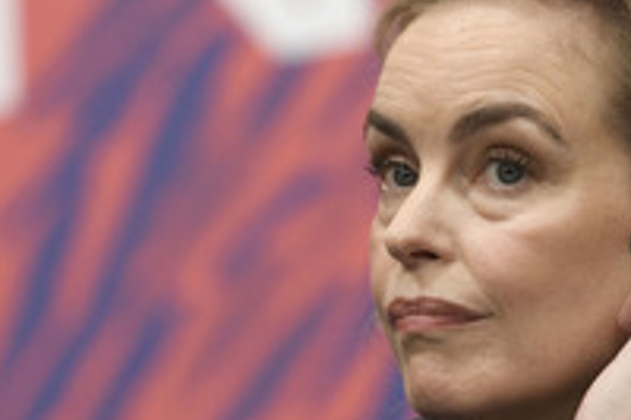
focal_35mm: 349
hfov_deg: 5.9
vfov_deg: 3.9
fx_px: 6112
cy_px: 284
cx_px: 314
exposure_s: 1/400
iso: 1250
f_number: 4
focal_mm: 155
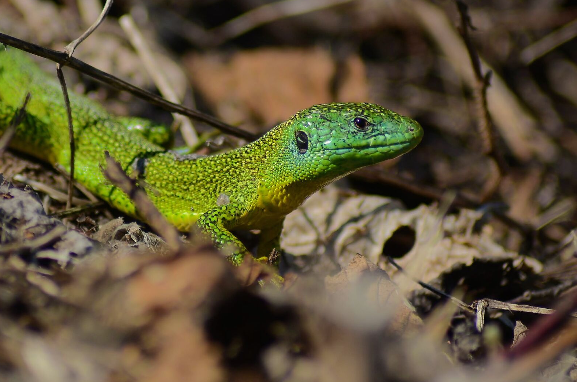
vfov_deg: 2.9
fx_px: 7677
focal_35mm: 480
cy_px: 147
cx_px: 201
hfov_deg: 4.3
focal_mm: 210
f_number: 4.8
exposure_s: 1/1600
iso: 200
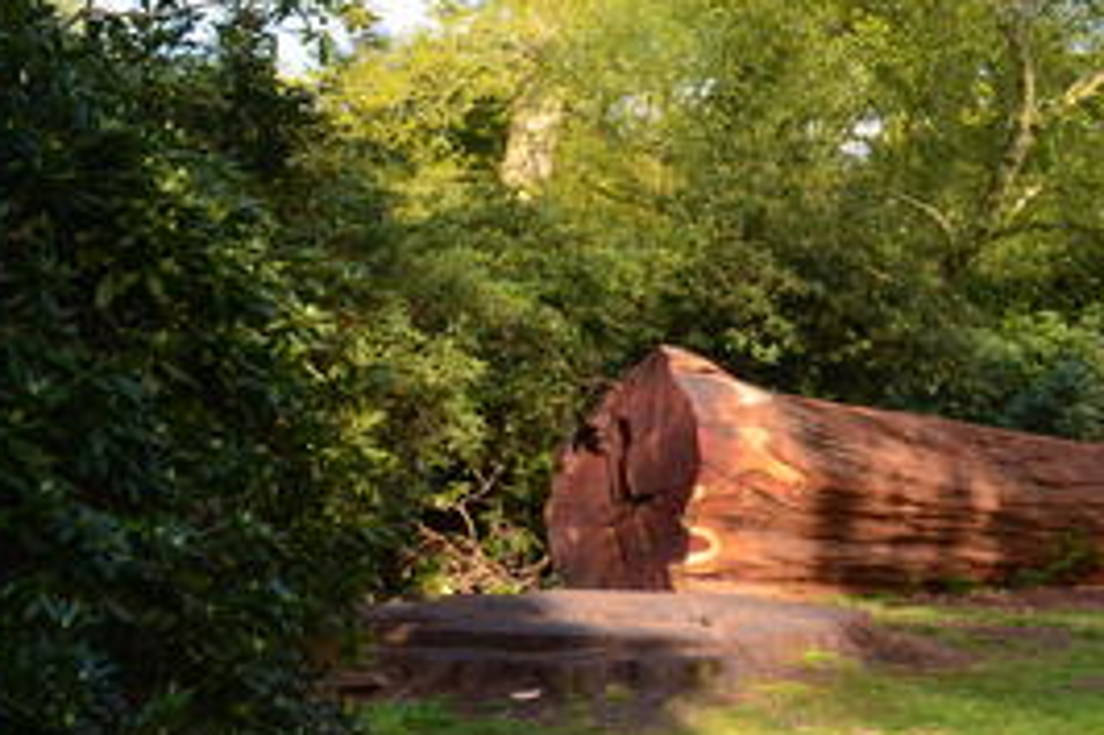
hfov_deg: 29.9
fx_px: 1869
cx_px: 1187
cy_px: 62
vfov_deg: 21.7
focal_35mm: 61
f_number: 10
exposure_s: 1/200
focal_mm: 18
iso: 400
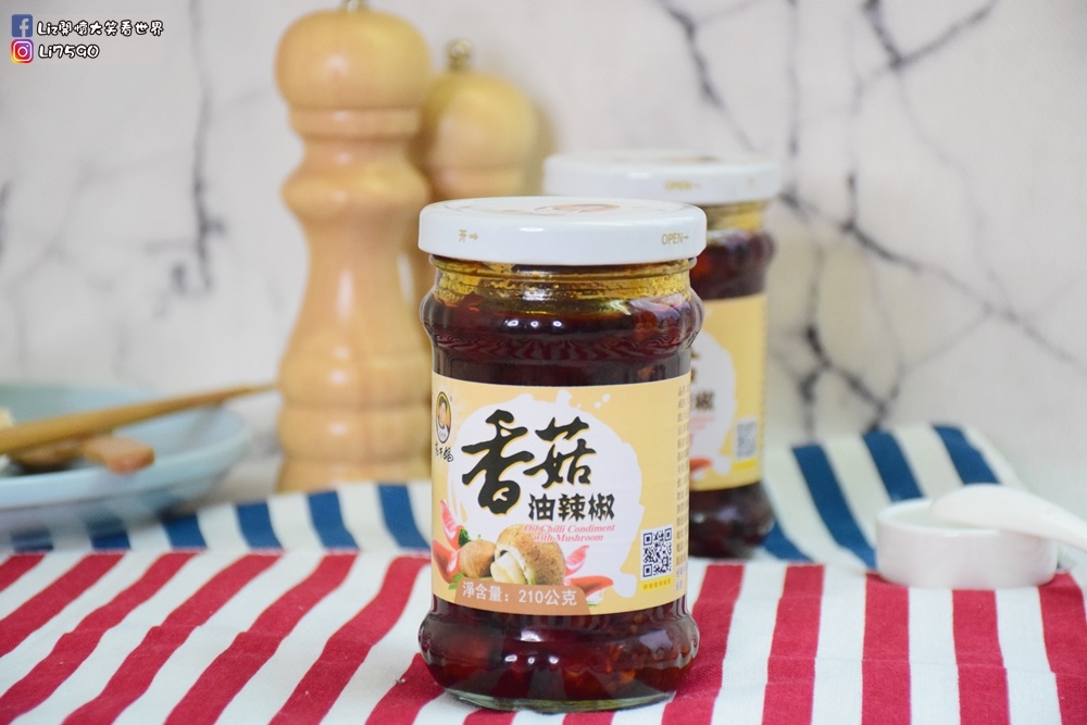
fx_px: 3397
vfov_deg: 12.2
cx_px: 544
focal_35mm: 112
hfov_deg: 18.2
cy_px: 362
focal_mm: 75
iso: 3200
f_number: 5
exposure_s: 1/320
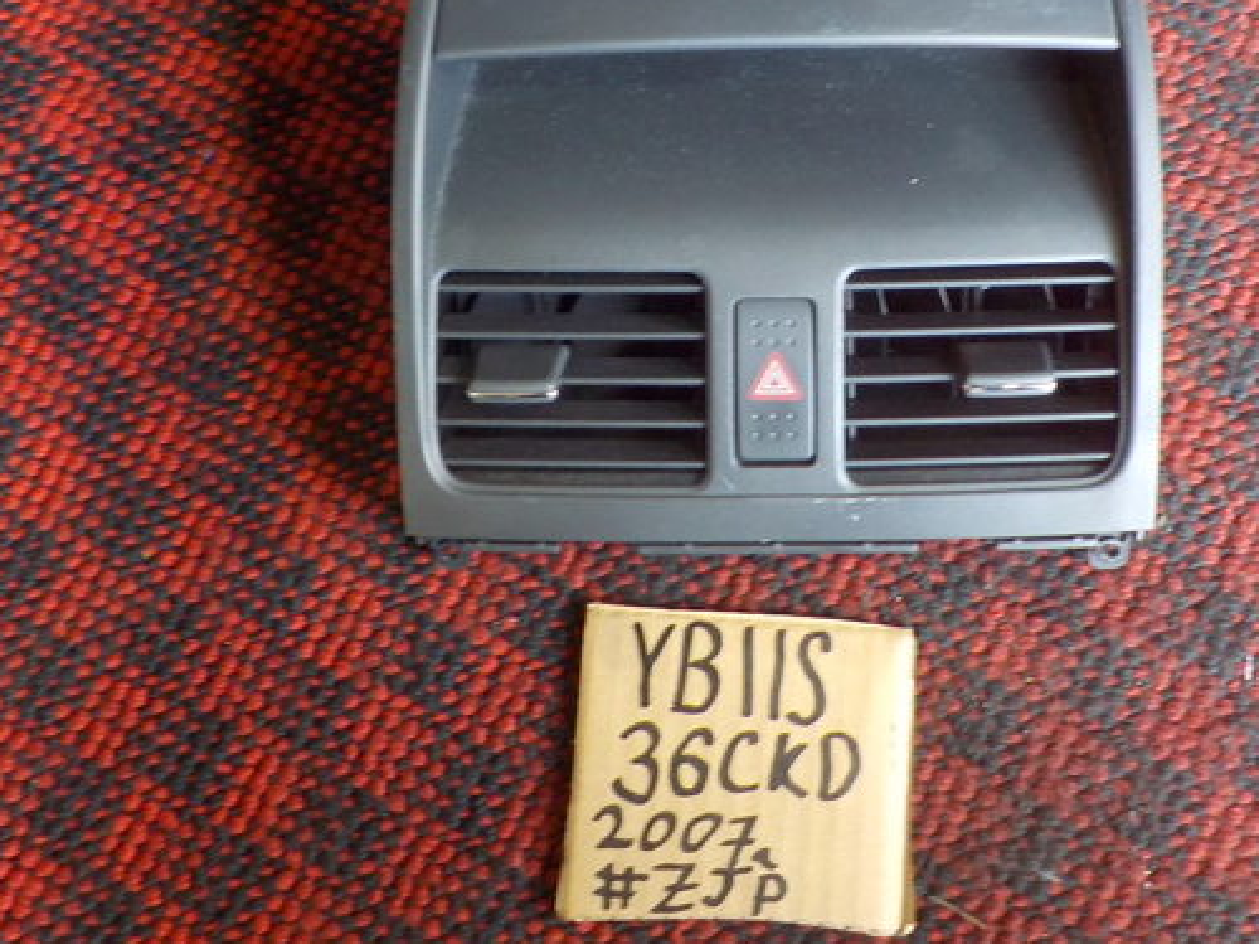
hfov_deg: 39.6
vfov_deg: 29.8
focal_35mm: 48
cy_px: 242
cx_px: 705
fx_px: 1746
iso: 220
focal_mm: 4.1
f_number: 3.3
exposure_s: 1/30
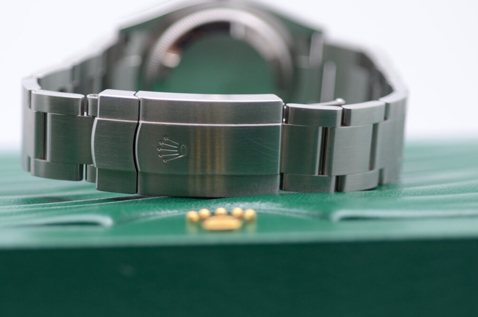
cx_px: 196
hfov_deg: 16.4
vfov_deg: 10.9
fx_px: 1657
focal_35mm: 125
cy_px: 102
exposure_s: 1/125
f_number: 3.2
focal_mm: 60
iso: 280
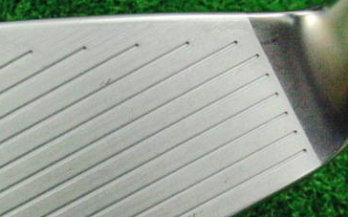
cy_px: 152
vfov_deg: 18.8
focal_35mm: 69
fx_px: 654
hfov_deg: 29.5
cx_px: 103
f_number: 3.6
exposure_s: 1/320
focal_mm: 6.42
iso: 3200
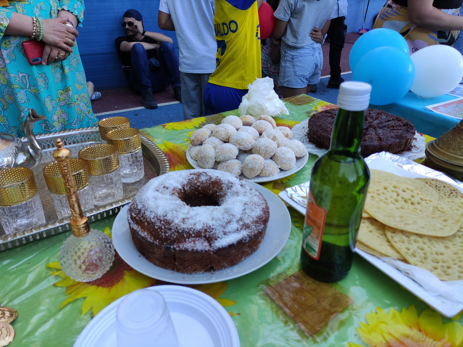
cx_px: 232
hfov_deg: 69.4
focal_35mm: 25
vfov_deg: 54.9
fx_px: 335
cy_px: 174
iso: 100
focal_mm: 5.43
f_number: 1.89
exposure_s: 1/119
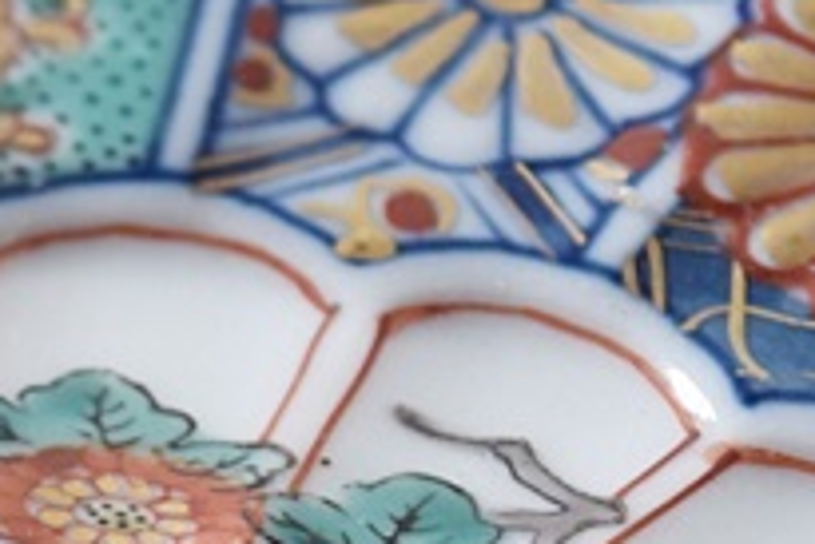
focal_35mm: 342
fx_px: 7748
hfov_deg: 5.9
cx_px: -891
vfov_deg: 4.0
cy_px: 743
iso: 400
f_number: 5.6
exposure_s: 1/5
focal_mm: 52
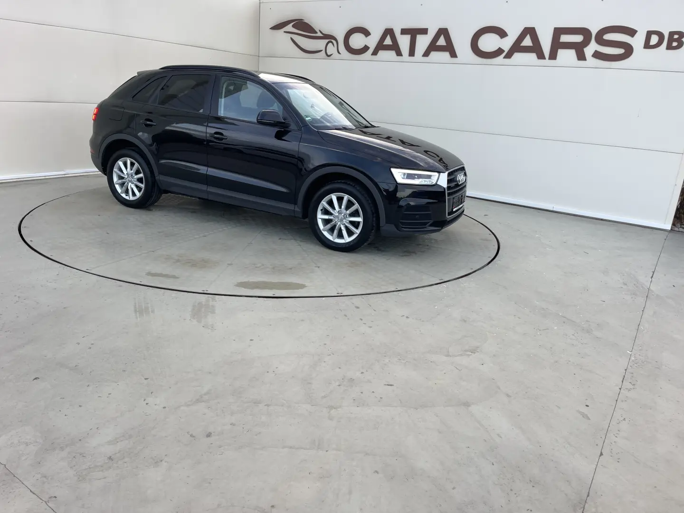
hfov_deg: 69.4
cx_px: 342
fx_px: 494
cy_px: 256
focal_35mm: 25
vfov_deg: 54.9
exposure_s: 1/121
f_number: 1.6
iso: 50
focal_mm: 5.1
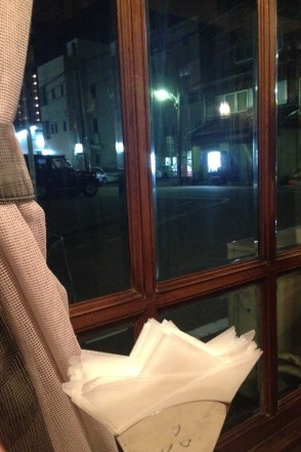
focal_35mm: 35
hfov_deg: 37.8
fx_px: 439
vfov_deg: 54.4
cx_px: 157
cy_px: 230
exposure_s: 1/15
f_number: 2.4
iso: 640
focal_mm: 4.12
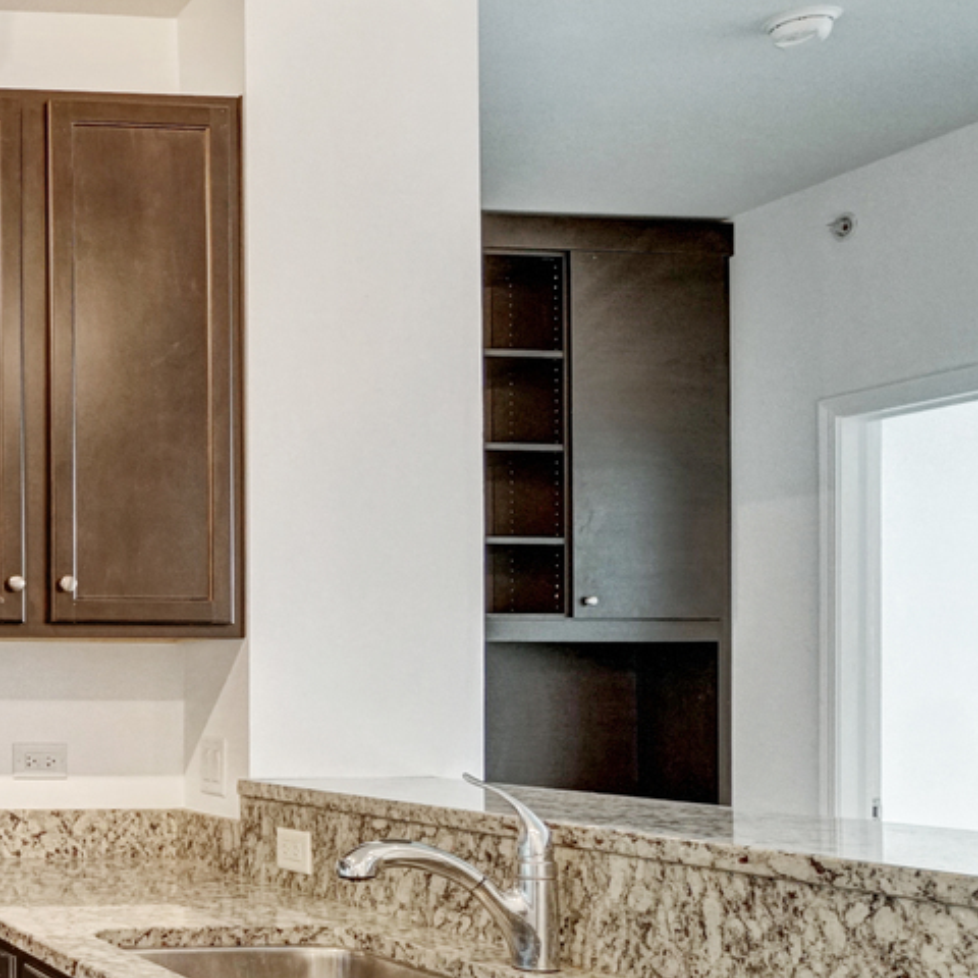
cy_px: 725
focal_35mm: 43
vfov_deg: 38.2
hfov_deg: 29.3
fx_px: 1374
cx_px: -375
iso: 1250
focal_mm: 10
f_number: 5.6
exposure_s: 1/40
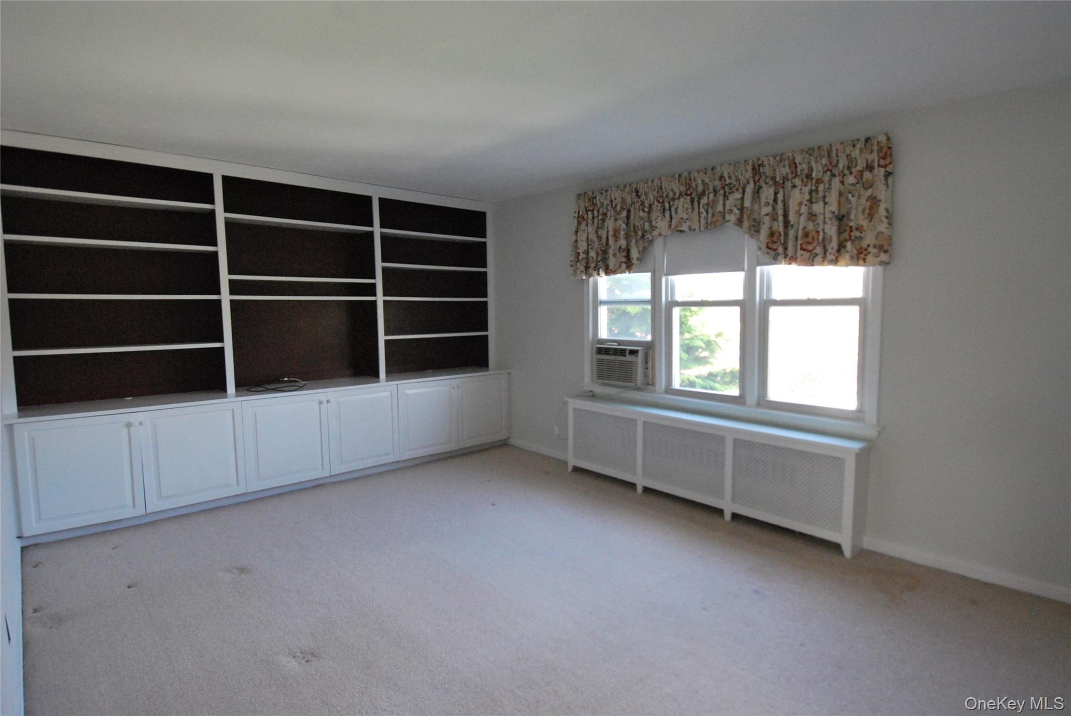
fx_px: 581
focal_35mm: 20
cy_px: 358
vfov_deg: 63.3
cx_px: 536
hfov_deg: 85.4
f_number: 6.3
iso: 1600
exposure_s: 1/80
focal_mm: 13
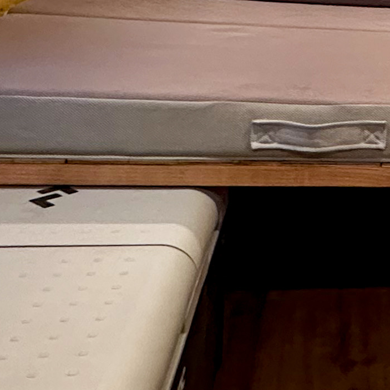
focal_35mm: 71
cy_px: -14
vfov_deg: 23.2
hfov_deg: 20.7
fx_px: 905
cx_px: 587
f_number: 2.2
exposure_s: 1/60
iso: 640
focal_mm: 2.22
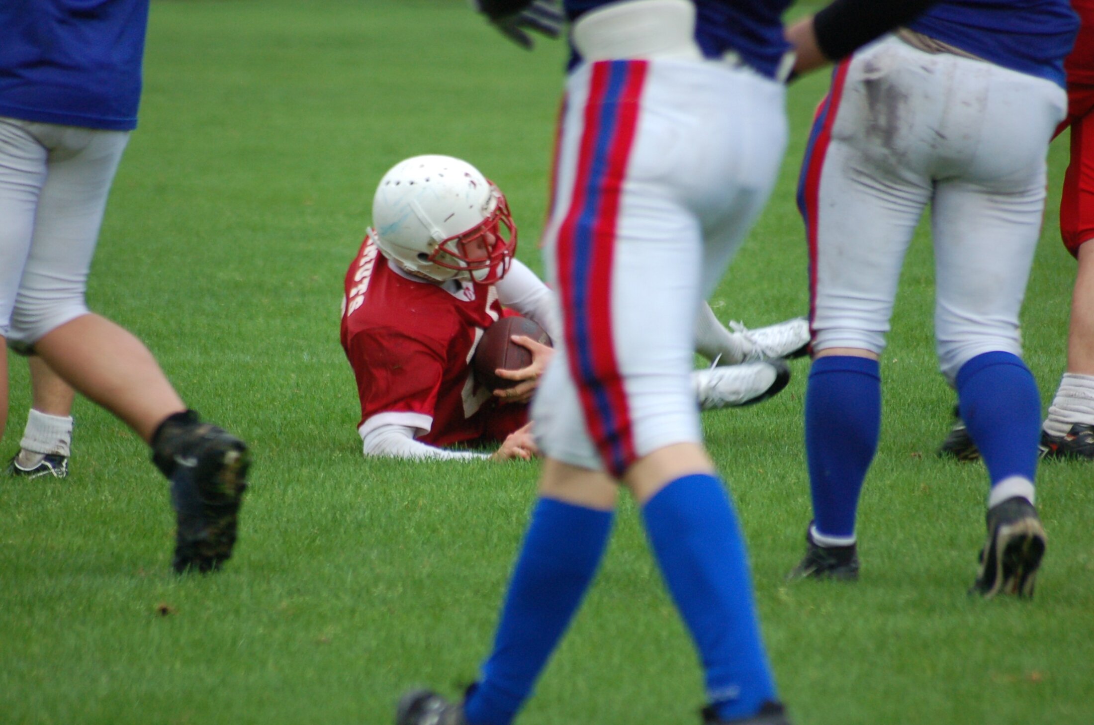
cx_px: 547
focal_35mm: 450
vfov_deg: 3.0
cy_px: 362
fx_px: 13649
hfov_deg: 4.6
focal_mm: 300
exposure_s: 1/160
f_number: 5.6
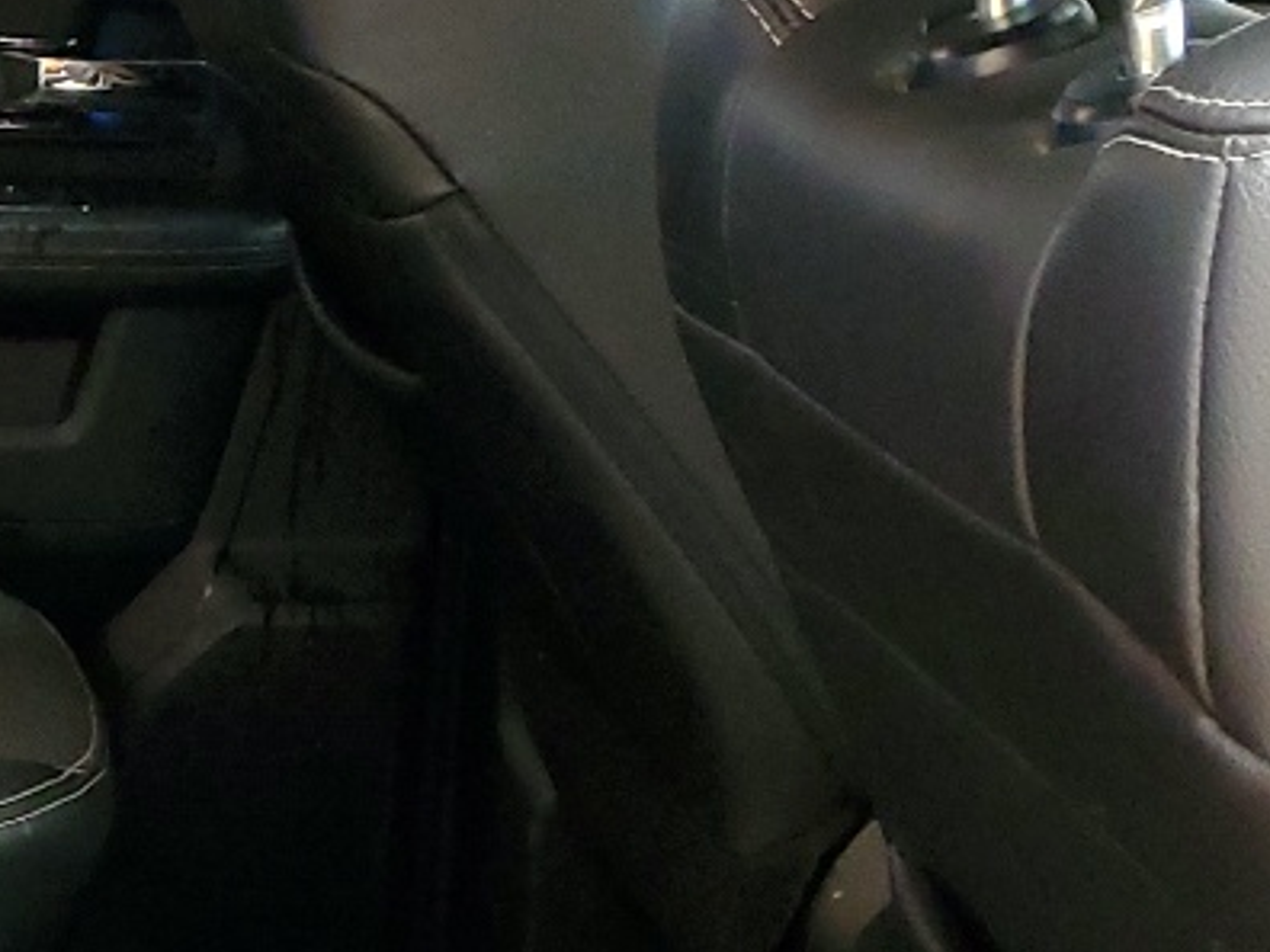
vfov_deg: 13.9
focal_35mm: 105
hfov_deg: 17.8
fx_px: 3852
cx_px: -237
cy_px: 926
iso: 292
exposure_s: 1/30
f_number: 1.5
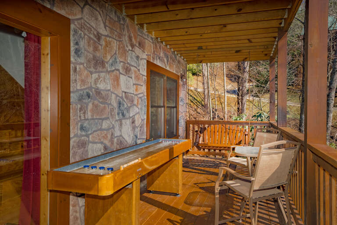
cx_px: 168
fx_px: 253
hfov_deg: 67.4
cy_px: 112
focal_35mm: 27
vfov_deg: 47.9
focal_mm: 27
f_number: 10
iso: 100
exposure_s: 1/250
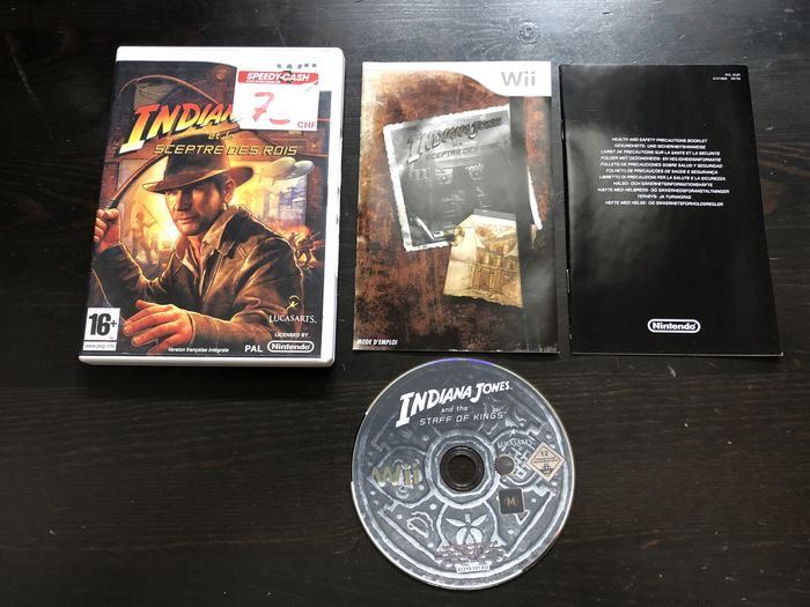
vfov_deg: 49.7
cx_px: 405
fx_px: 655
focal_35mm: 28
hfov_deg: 63.4
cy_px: 304
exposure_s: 1/8
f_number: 1.8
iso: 100
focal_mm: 4
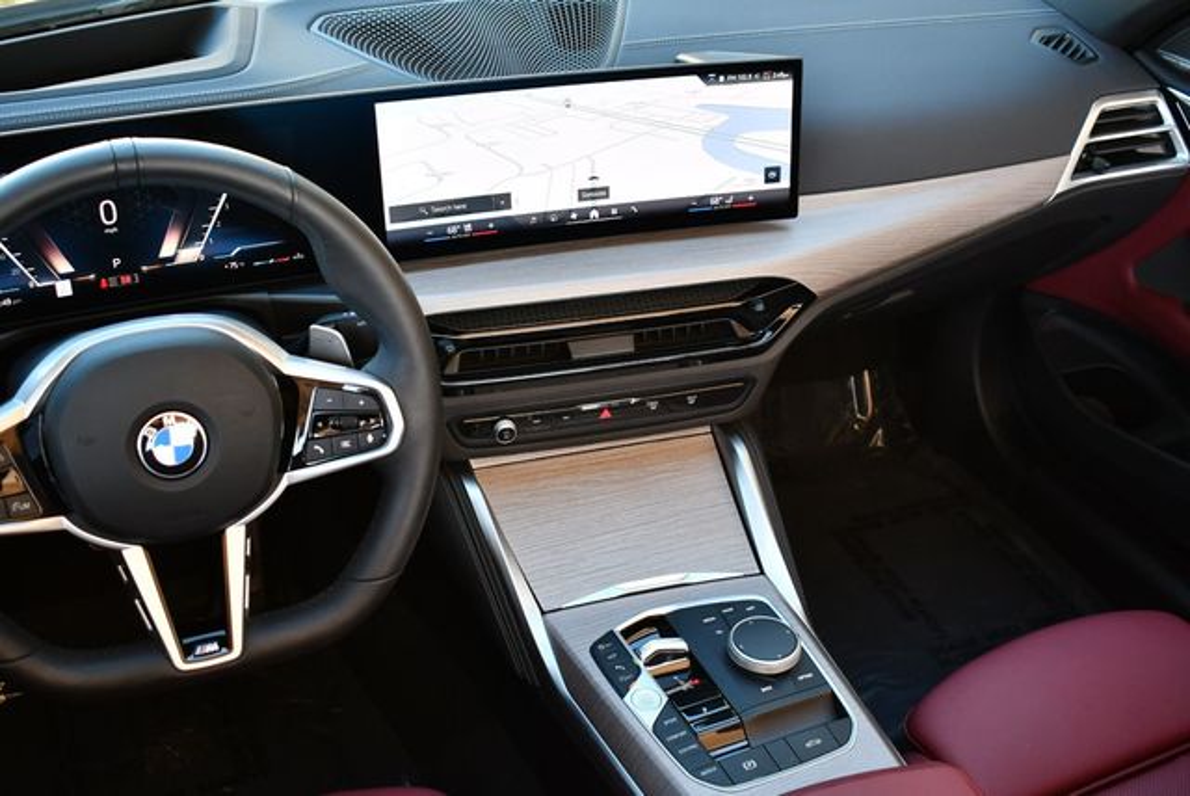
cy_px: 398
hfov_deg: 48.4
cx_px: 595
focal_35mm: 40
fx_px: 1323
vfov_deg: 33.5
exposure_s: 1/250
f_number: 3.8
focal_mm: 20
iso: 500
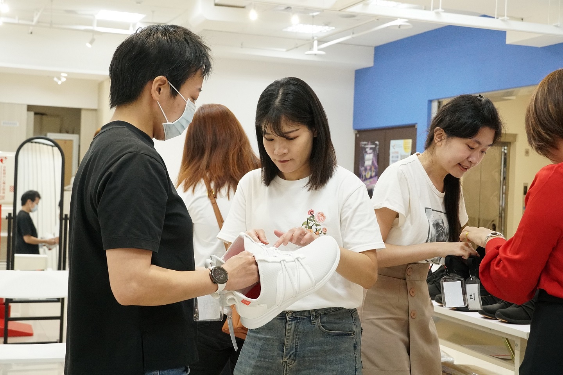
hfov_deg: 37.9
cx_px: 282
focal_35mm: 52
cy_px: 188
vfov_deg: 25.8
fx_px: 821
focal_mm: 35
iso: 3200
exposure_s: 1/200
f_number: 5.6
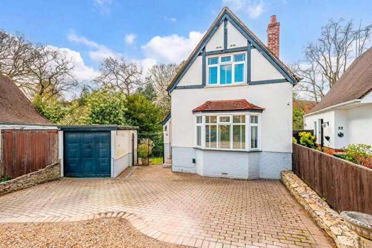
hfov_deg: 95.0
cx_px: 186
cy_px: 124
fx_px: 171
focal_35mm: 16
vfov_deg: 72.1
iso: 250
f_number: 9
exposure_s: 1/160
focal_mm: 16.5
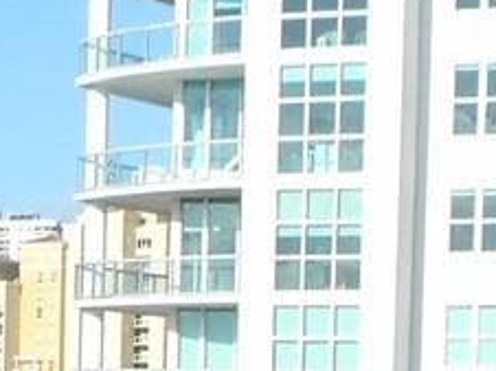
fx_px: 2533
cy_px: 617
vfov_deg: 8.1
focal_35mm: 177
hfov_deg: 11.0
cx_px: -83
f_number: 3.7
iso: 80
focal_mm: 4.5
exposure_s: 1/640
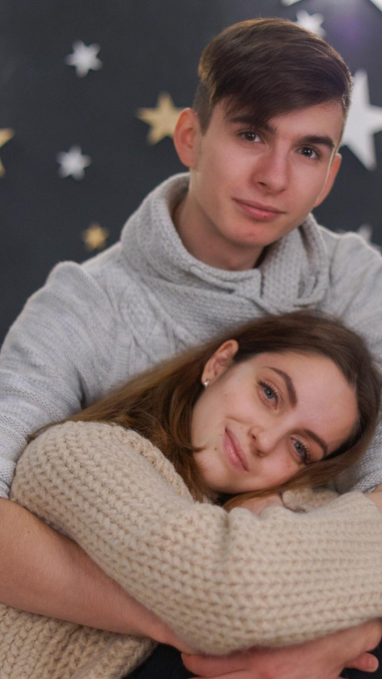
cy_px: 340
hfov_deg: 15.3
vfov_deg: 26.8
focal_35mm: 79
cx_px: 228
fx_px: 1422
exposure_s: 1/160
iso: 500
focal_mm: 50
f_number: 1.7
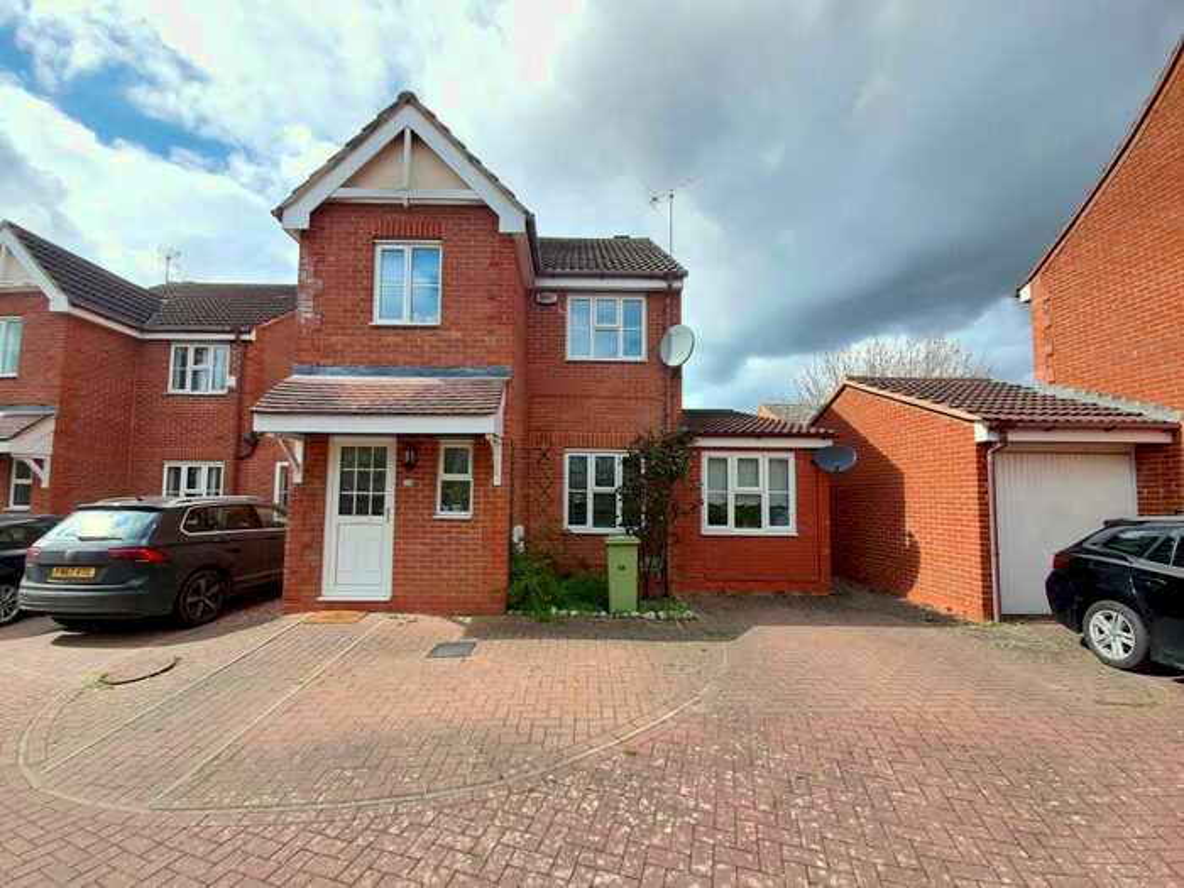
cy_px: 444
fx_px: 445
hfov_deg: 106.2
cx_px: 592
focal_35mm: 13
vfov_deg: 89.9
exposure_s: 1/386
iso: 40
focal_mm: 1.42
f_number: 2.2
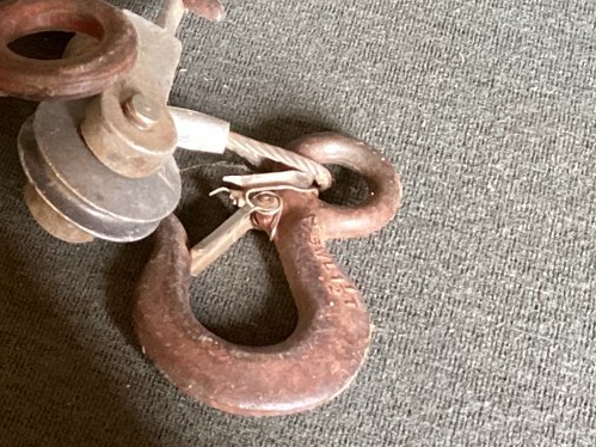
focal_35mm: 94
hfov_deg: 19.4
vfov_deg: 15.6
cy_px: 106
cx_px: -151
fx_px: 1618
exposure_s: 1/33
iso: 400
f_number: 2.4
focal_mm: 3.3
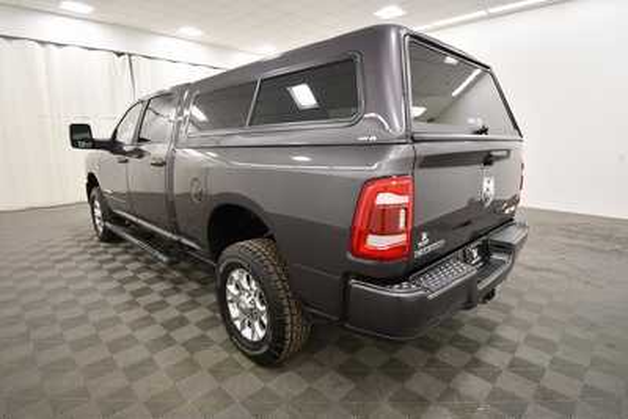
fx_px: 332
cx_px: 314
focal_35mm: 19
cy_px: 210
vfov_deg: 64.6
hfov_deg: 86.9
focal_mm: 13
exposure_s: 1/125
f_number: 4.8
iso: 1000
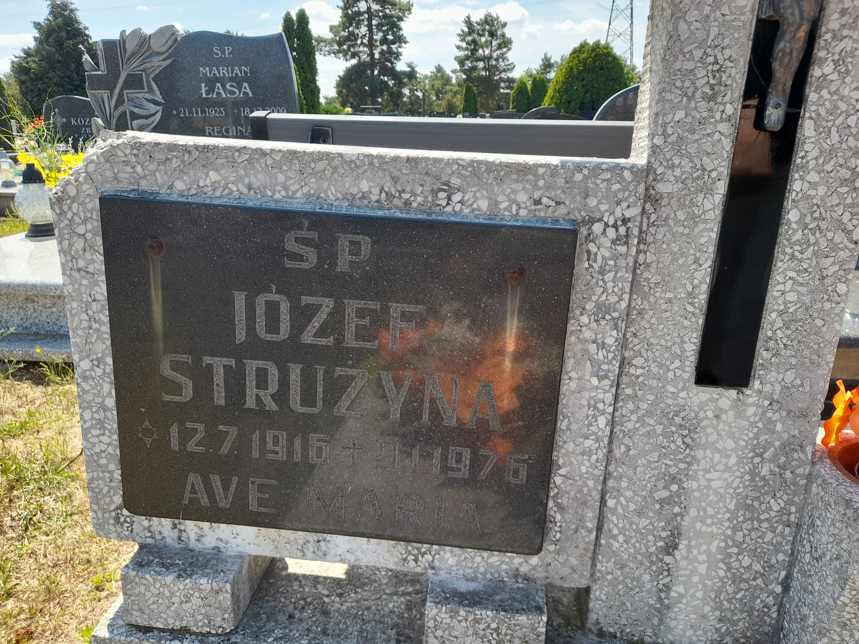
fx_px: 620
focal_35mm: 25
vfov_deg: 54.9
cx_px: 430
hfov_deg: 69.4
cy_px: 322
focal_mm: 4.6
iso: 20
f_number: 2
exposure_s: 1/157
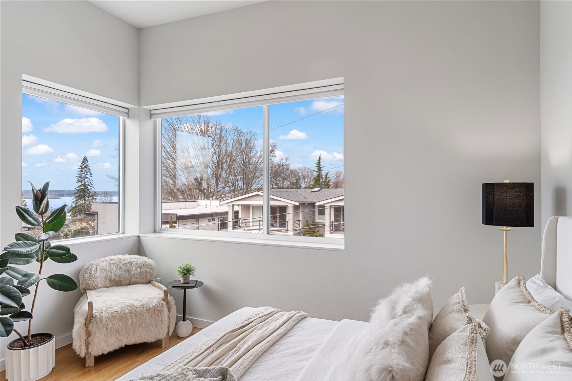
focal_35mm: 21
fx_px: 334
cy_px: 190
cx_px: 286
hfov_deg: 81.2
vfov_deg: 59.5
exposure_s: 1/10
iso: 100
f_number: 11
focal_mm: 21
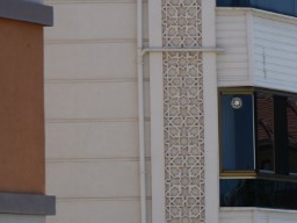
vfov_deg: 4.9
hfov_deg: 6.4
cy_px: 381
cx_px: 571
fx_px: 2600
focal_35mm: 303
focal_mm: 70
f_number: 5
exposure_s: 1/640
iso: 100
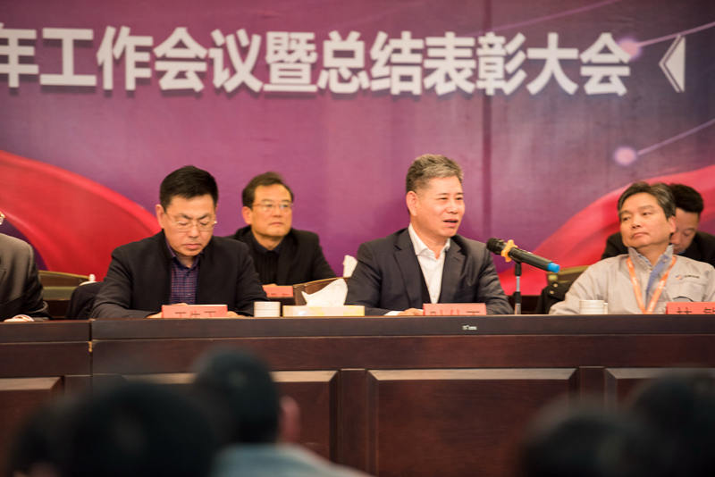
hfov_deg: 11.1
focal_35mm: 185
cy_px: 238
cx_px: 358
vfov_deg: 7.4
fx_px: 3675
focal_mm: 185
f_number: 2.8
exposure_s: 1/40
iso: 1000
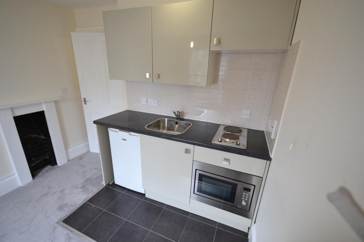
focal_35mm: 15
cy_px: 121
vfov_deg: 77.3
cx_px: 182
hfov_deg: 100.4
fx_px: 152
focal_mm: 10
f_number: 4
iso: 400
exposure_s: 1/60
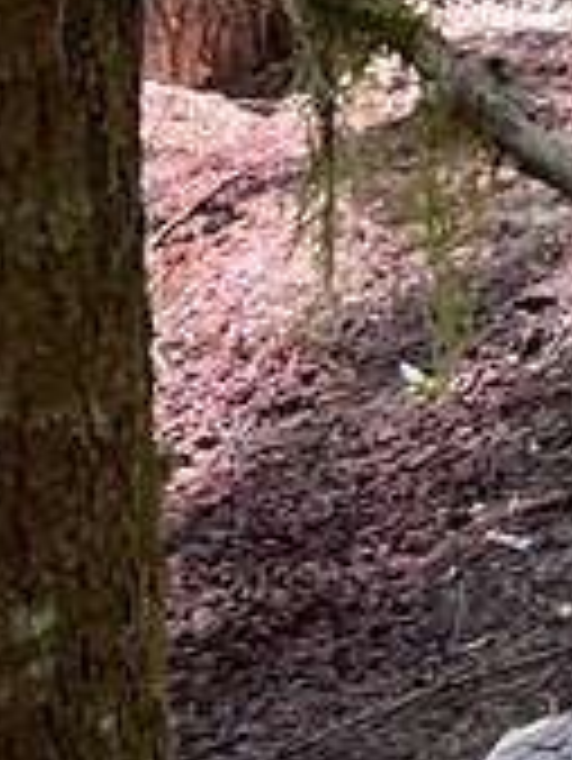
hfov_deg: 5.7
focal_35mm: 246
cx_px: 1549
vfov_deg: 7.6
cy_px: -989
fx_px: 5413
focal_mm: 5.1
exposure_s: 1/122
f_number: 1.6
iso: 100
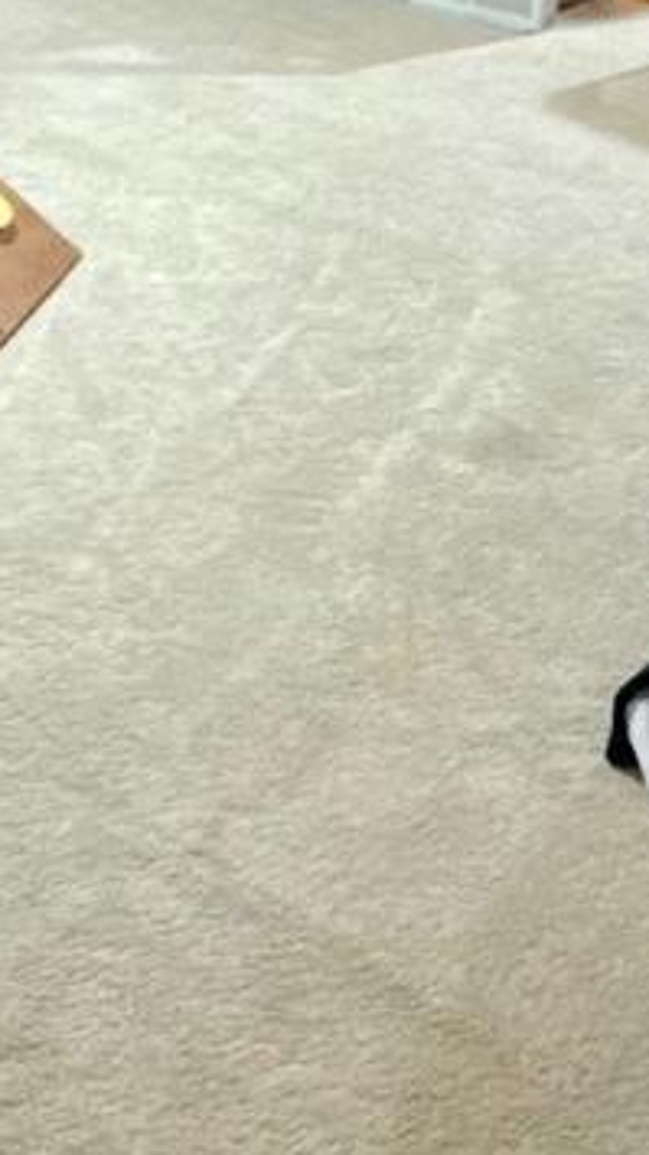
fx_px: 1898
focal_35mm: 62
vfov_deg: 31.4
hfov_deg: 19.3
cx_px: 176
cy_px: 7
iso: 1000
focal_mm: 2.22
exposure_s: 1/60
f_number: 2.2
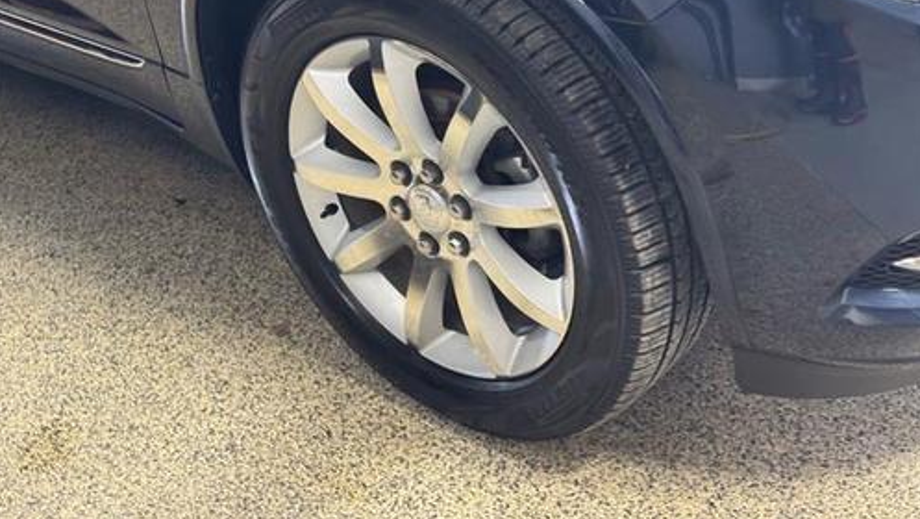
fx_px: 1293
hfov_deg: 39.2
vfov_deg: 22.6
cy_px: 180
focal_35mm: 53
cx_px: 461
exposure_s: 1/40
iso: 320
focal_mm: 6.76
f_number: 1.78
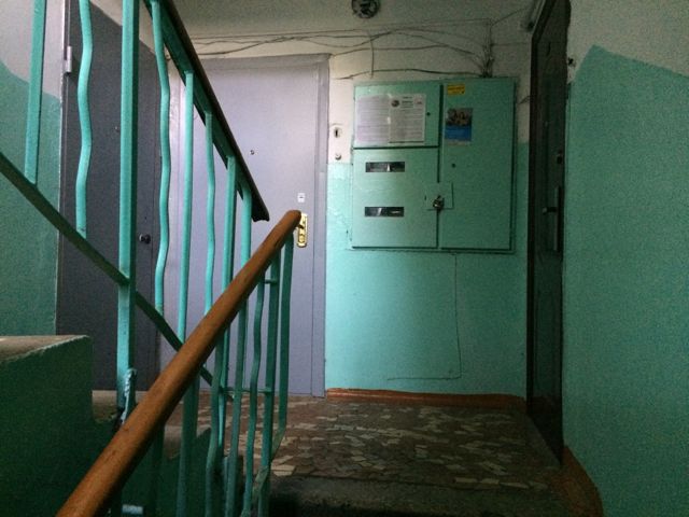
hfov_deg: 61.7
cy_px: 258
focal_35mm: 29
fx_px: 577
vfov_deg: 48.2
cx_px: 344
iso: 320
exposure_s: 1/25
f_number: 2.2
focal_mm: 4.15
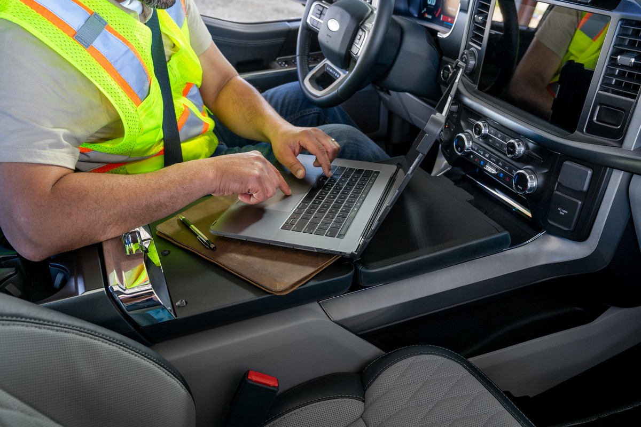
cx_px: 320
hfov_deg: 58.7
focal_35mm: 32
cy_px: 214
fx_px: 570
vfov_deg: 41.1
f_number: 5
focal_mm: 32
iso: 400
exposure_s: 1/40
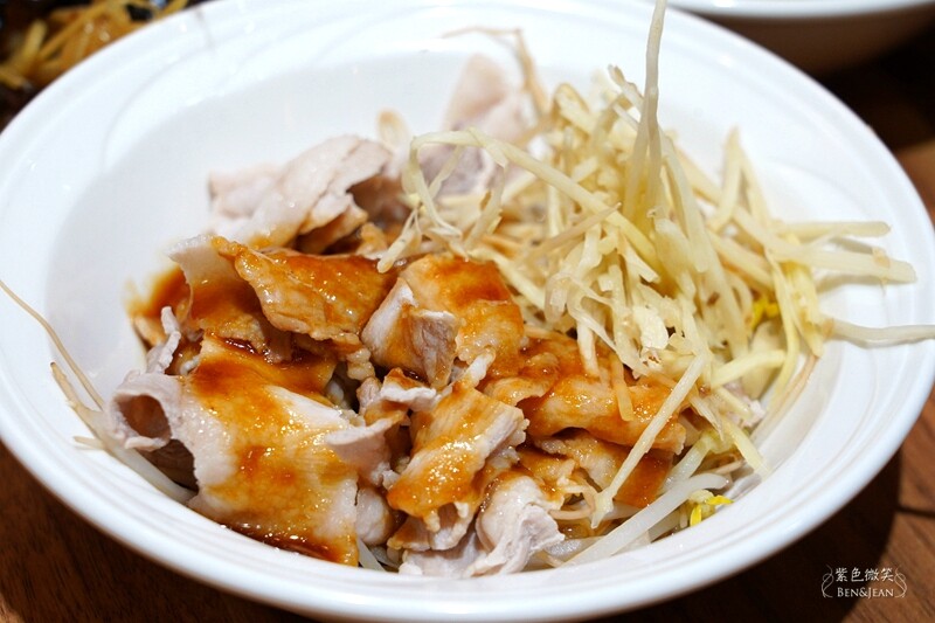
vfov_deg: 13.0
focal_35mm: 105
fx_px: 2726
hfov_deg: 19.5
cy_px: 312
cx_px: 468
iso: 1600
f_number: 8
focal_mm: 105
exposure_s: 1/125
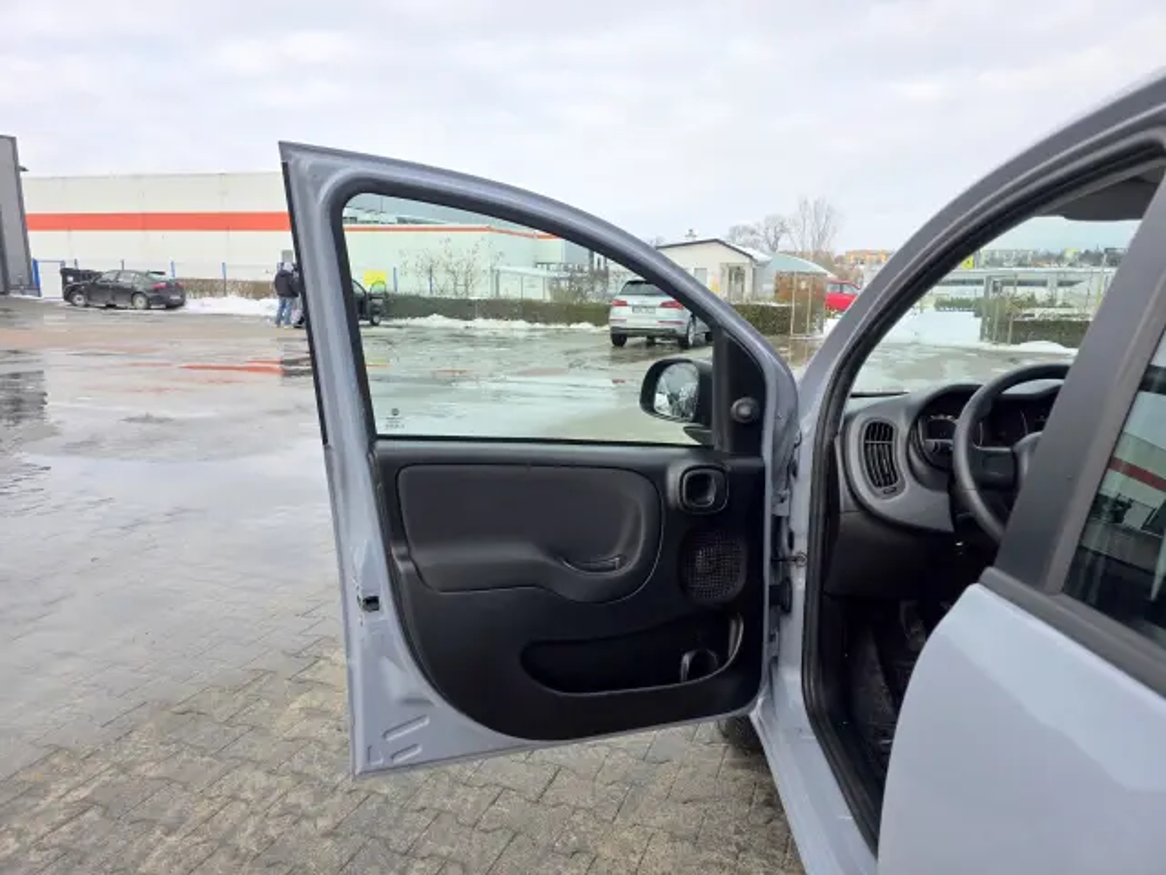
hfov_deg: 73.9
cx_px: 583
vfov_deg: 58.9
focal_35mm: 23
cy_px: 438
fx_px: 775
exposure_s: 1/2271
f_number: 1.7
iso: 80
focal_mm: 6.3
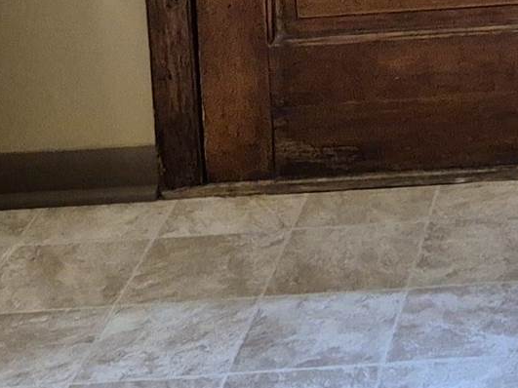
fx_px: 1990
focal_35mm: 133
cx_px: 932
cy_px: -455
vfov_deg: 10.1
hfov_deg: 13.3
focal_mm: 5.4
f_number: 1.8
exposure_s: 1/120
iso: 640
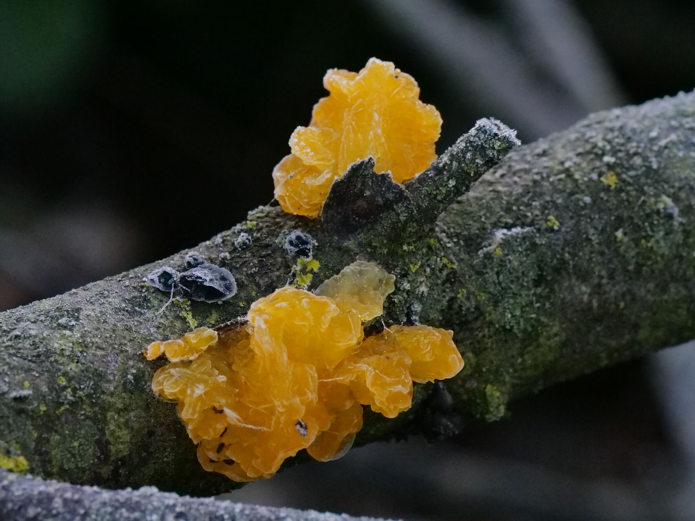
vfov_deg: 1.9
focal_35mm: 800
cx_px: 348
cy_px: 260
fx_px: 16062
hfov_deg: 2.5
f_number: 11
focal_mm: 400
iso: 6400
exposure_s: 1/320
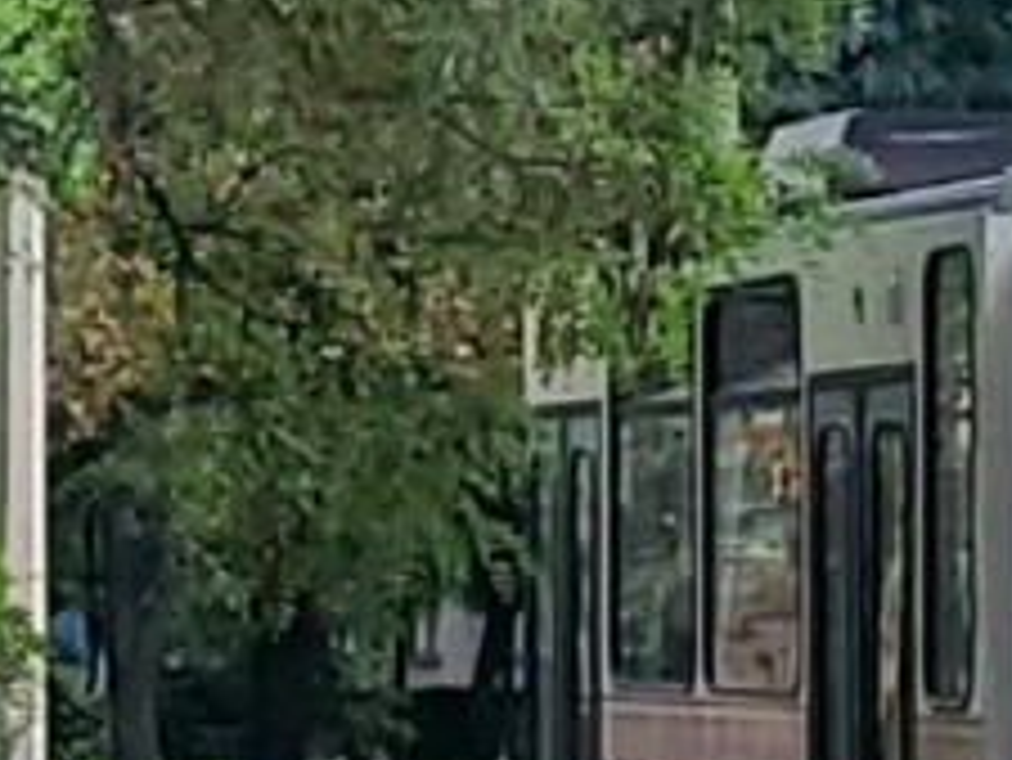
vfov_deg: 9.9
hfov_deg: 11.0
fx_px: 4388
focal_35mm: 150
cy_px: 216
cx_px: 2483
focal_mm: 4.3
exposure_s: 1/357
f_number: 2.4
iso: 50
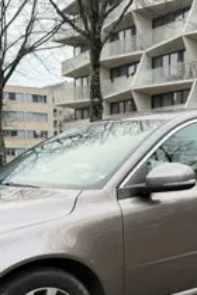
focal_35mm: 57
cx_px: 84
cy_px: 232
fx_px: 468
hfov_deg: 23.8
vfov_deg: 34.1
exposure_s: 1/129
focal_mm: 6.76
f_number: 1.78
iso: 80
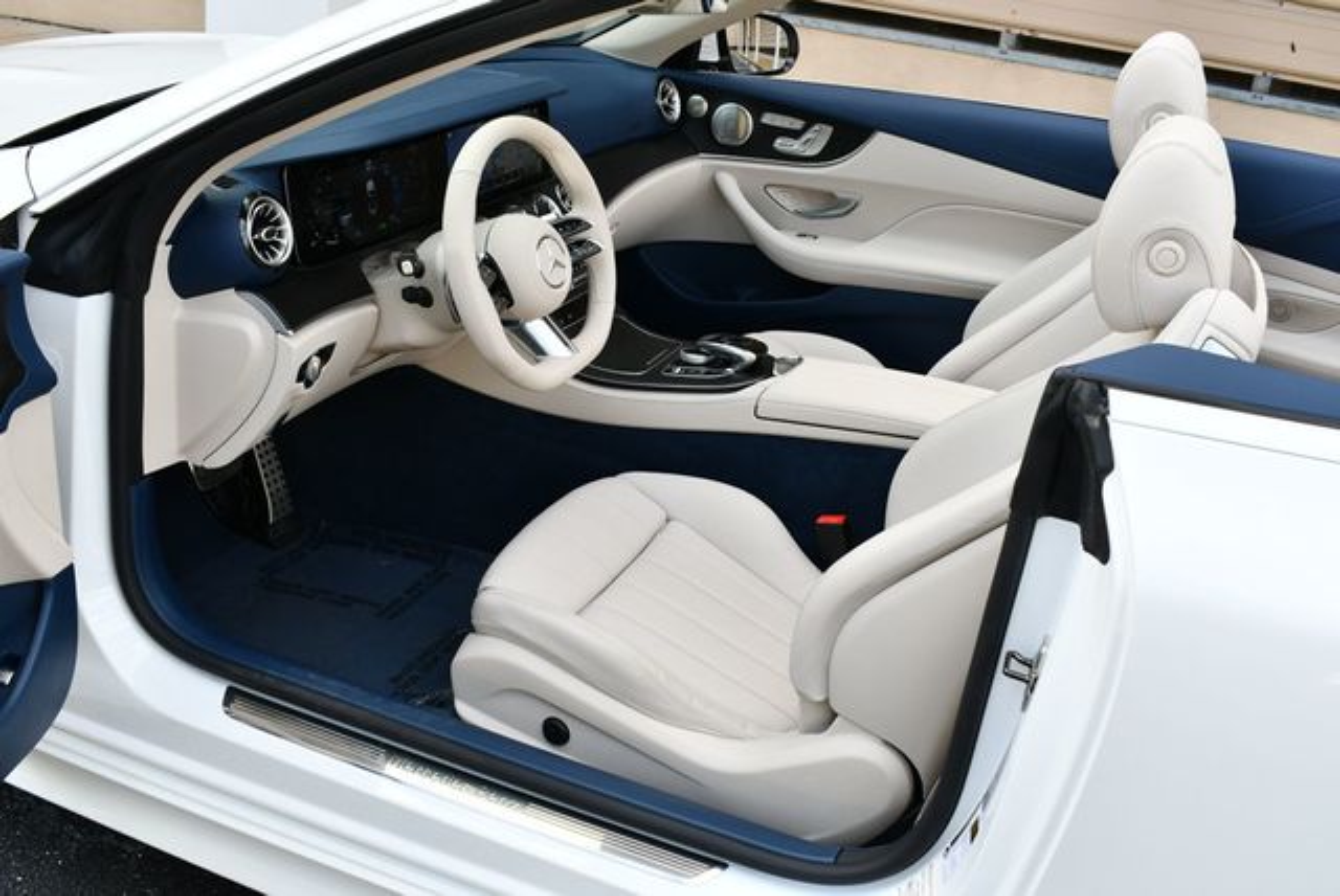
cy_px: 448
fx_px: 1341
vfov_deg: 36.9
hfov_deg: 53.1
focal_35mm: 36
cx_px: 670
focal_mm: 18
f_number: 5.6
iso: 320
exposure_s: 1/250
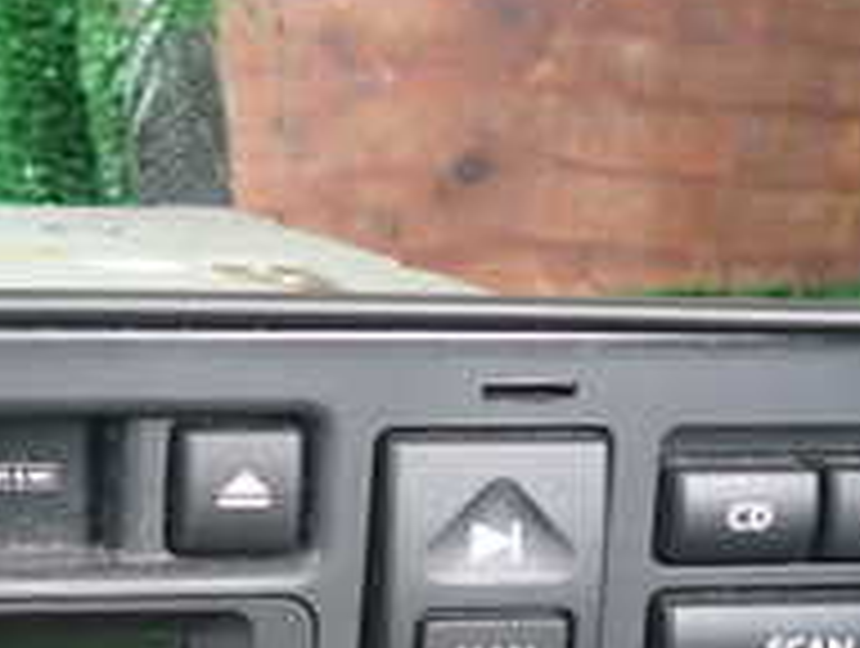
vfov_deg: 15.8
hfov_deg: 19.6
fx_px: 2340
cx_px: -167
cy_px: 410
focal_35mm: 94
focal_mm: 5.4
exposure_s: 1/60
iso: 160
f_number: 2.3
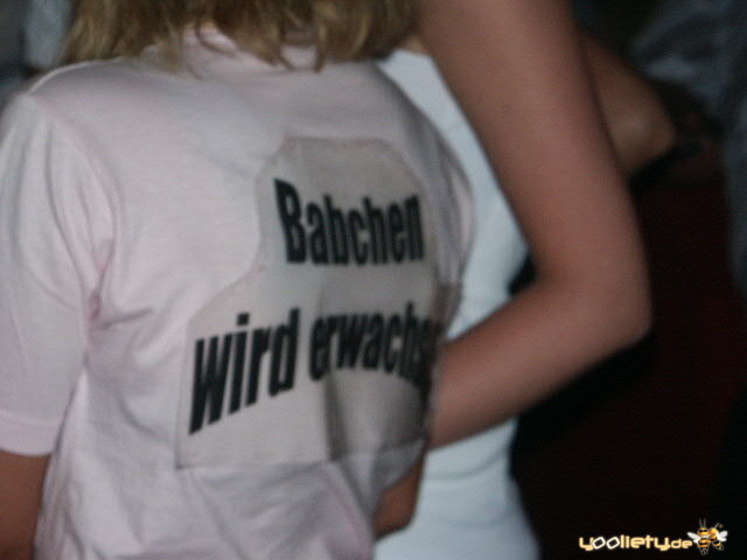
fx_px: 3064
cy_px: 280
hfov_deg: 13.9
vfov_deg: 10.4
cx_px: 374
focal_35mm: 142
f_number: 3.5
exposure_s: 1/125
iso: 200
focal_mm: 35.87
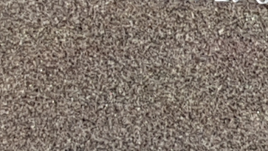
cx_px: 234
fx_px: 533
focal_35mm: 75
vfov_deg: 15.4
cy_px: -38
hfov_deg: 27.4
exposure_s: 1/3776
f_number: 1.7
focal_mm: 4.2
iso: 40
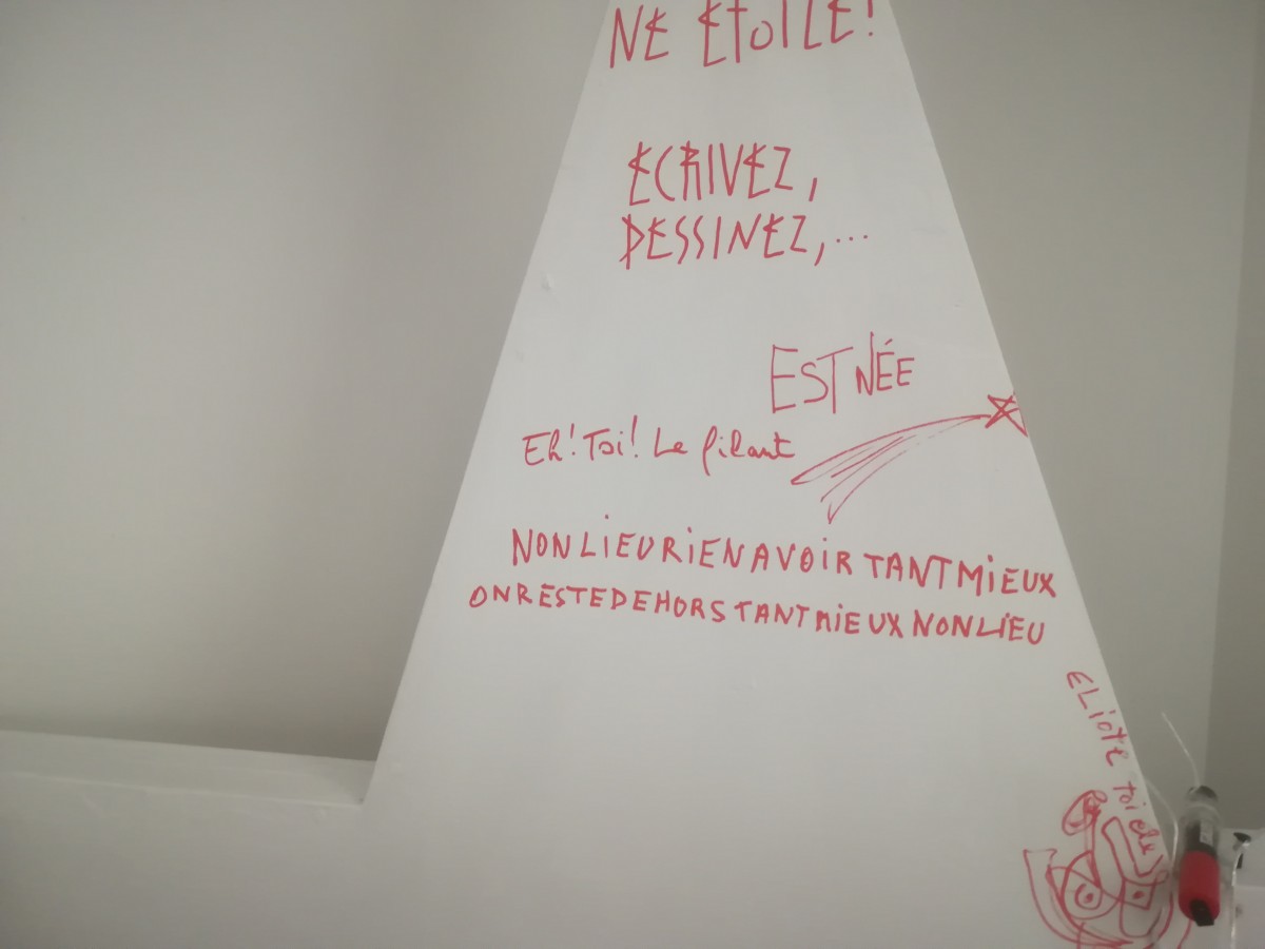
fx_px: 950
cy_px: 474
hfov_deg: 67.3
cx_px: 632
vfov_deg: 53.1
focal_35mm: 26
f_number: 2.2
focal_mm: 3.83
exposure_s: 1/33.3
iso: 400
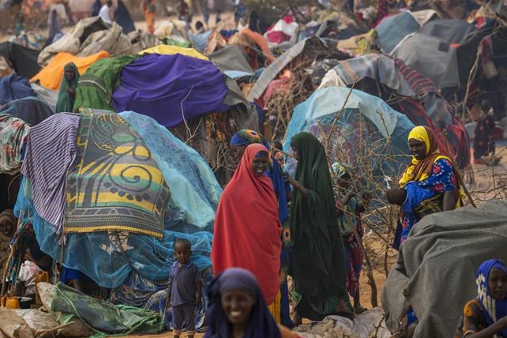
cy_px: 169
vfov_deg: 8.6
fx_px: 2239
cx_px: 251
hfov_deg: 12.9
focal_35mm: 159
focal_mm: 157
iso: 100
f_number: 4.5
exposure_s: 1/400
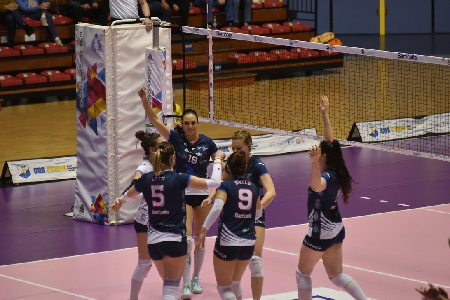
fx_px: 2575
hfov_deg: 10.0
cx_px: 230
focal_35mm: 206
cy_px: 150
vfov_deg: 6.7
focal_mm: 200
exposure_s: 1/640
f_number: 4.5
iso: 3200
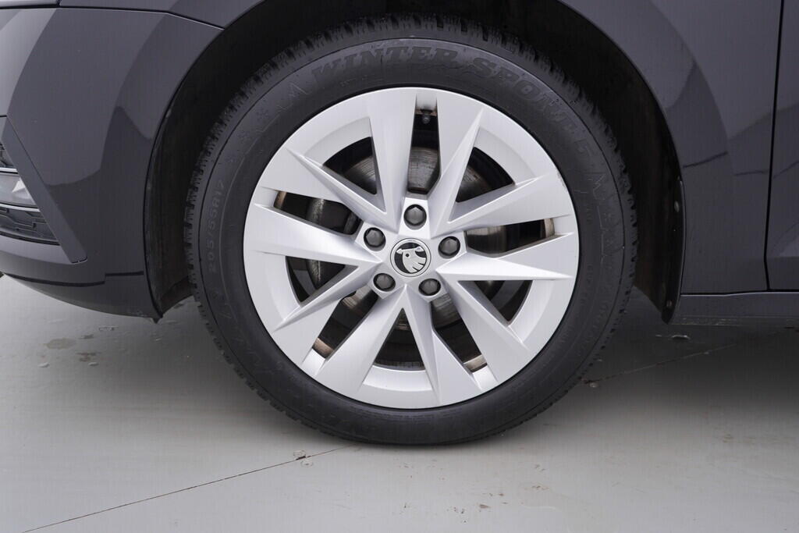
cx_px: 400
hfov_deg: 53.1
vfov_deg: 36.9
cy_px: 266
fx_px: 799
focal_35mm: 36
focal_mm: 24
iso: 125
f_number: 3.5
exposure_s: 1/60
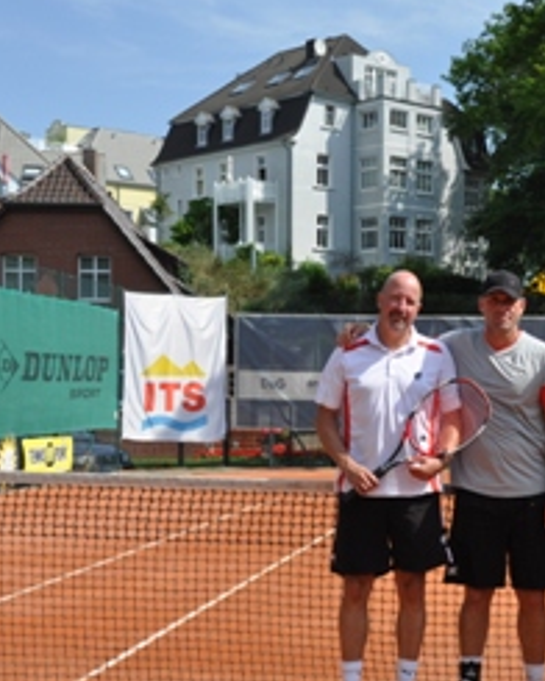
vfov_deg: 28.3
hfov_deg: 22.4
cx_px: 467
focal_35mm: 67
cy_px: 375
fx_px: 1351
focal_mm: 26
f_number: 6.3
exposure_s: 1/1600
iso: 400
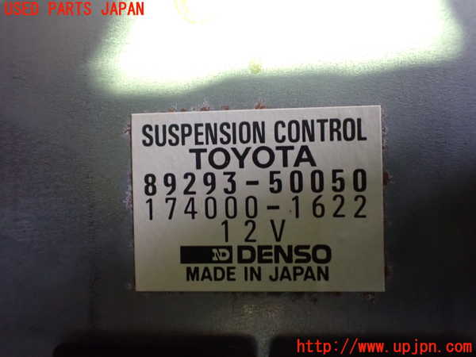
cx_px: 238
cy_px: 178
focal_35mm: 30
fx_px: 413
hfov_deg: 60.0
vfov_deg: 46.8
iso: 1250
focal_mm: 5.4
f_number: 2.3
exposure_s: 1/30
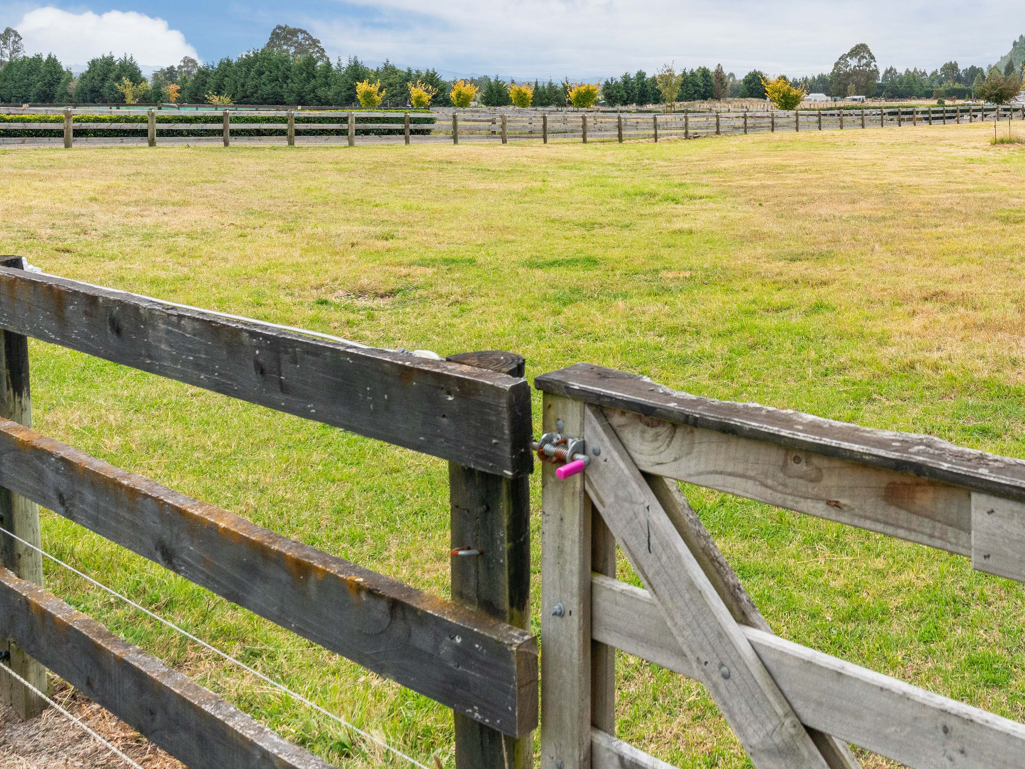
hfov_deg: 45.5
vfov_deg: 36.5
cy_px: 123
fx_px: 1110
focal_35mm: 37
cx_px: 899
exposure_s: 1/2000
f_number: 7.1
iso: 640
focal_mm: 17.7
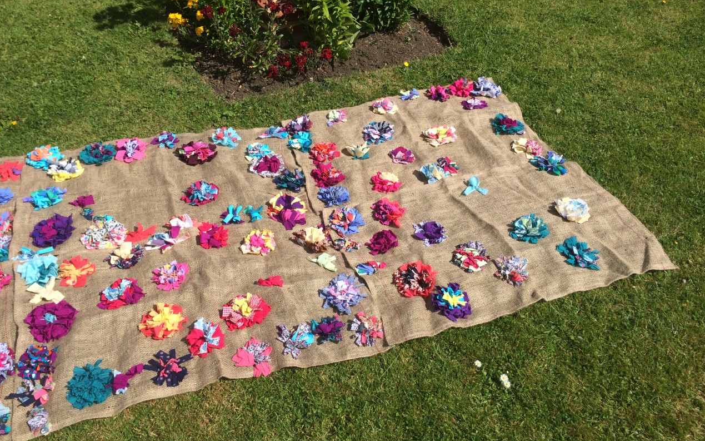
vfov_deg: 40.5
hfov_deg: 61.2
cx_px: 351
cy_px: 196
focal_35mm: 31
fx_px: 596
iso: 32
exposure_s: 1/2740
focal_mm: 4.15
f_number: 2.2
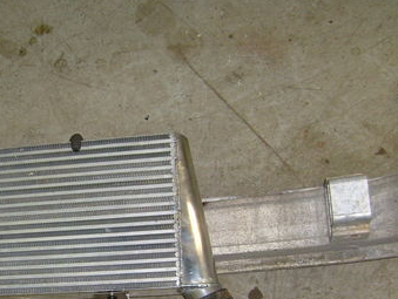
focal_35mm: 66
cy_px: 213
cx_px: 31
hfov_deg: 28.1
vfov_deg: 22.1
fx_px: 760
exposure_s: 1/45
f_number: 2.8
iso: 100
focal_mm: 5.8
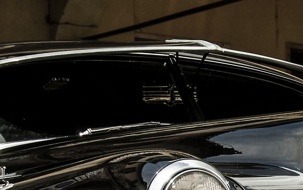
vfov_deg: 4.9
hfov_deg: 7.8
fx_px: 2205
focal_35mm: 267
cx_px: 328
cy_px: 230
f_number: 7.1
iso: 100
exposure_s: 1/180
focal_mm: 50
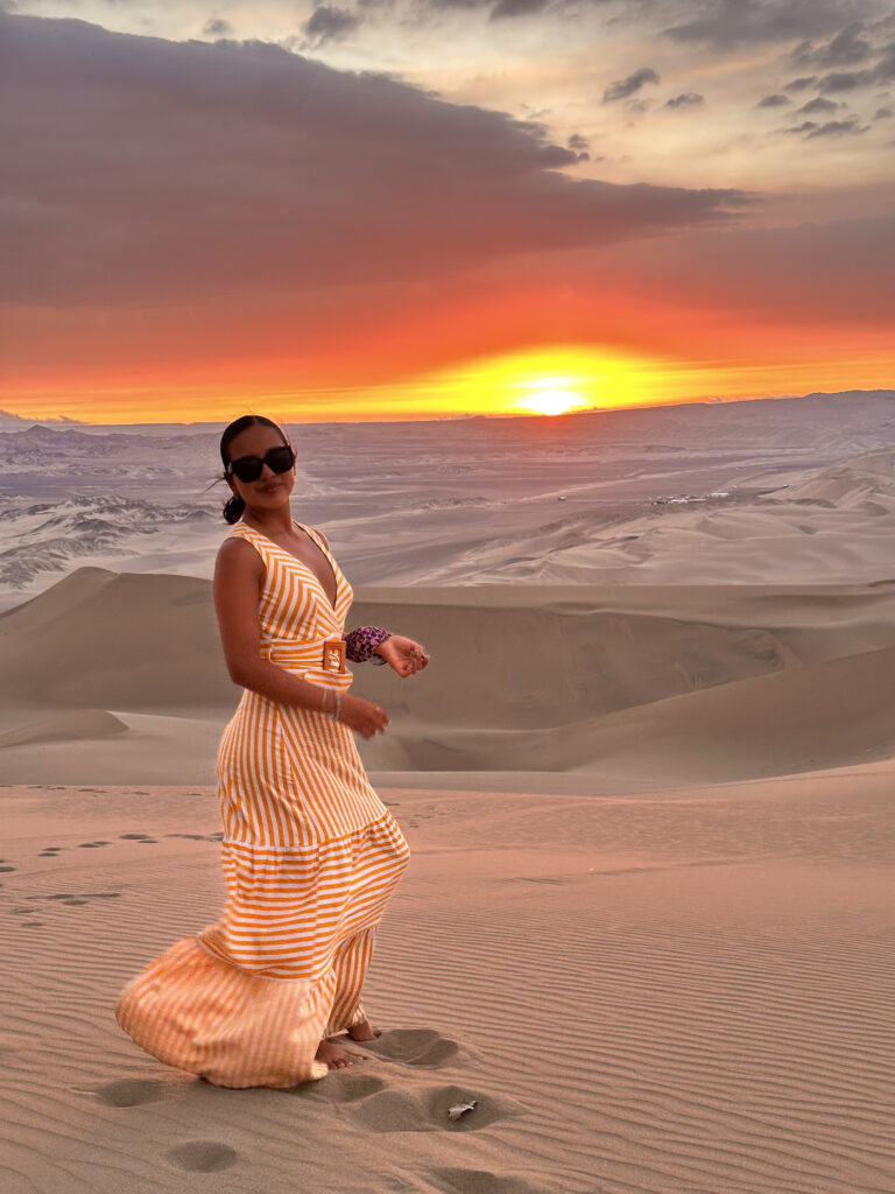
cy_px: 597
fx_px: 1655
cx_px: 448
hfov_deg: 30.3
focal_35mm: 48
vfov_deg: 39.7
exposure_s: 1/121
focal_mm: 6.86
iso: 64
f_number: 1.78
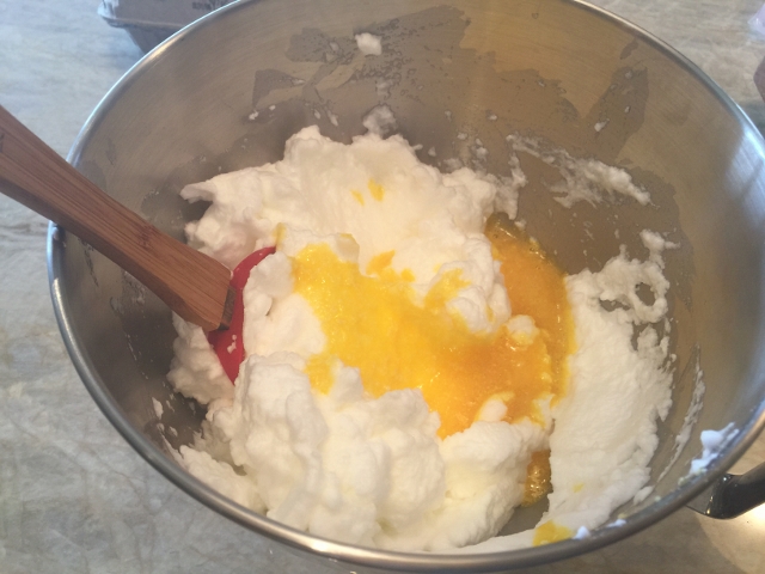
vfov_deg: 48.2
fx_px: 641
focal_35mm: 29
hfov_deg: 61.7
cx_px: 382
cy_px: 287
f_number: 2.2
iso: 40
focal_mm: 4.15
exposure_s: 1/30
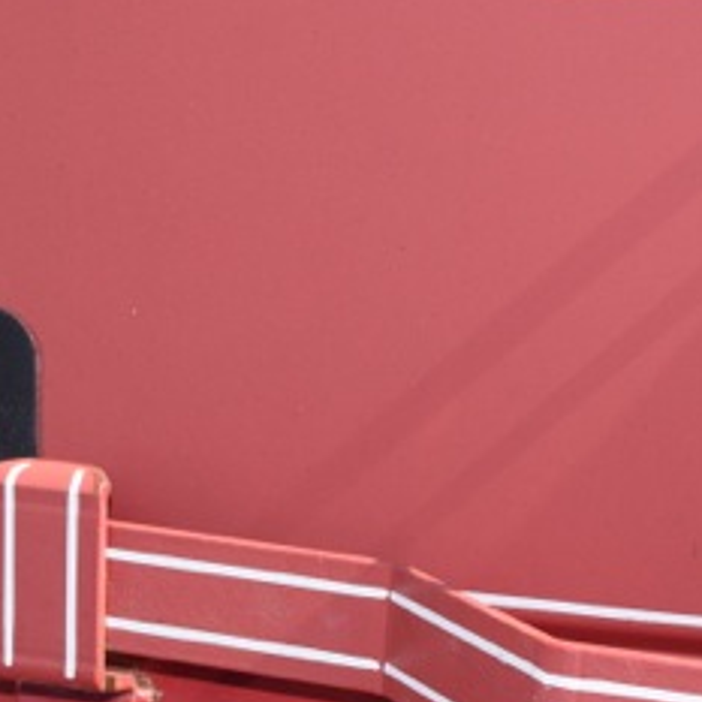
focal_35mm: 112
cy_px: 625
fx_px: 2570
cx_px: 383
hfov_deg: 15.6
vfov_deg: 15.4
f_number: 7.1
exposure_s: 1/200
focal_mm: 32
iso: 100
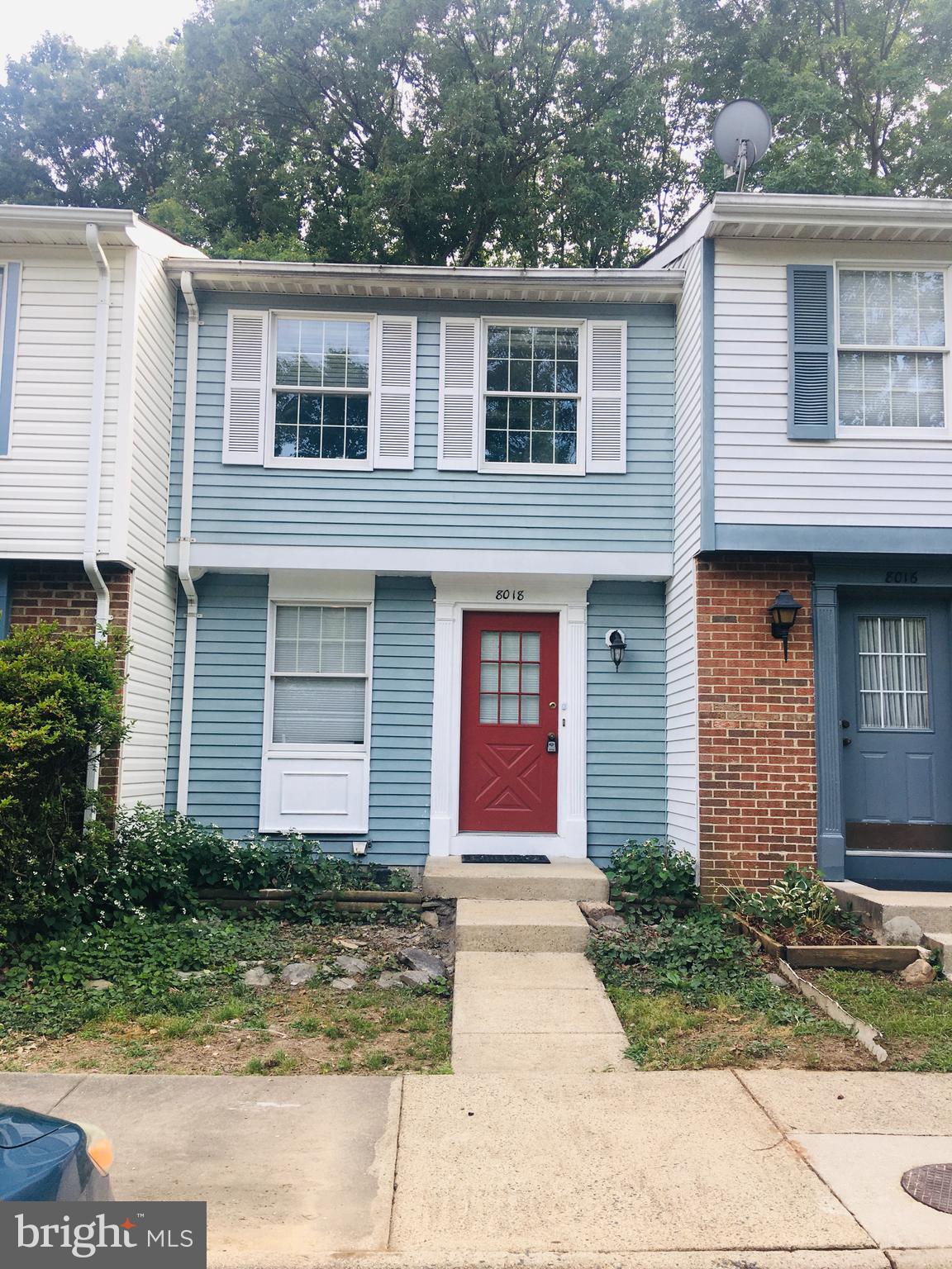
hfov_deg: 48.2
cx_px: 476
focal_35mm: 29
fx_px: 1063
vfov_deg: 61.7
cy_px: 634
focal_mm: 4.15
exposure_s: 1/214
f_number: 2.2
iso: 25
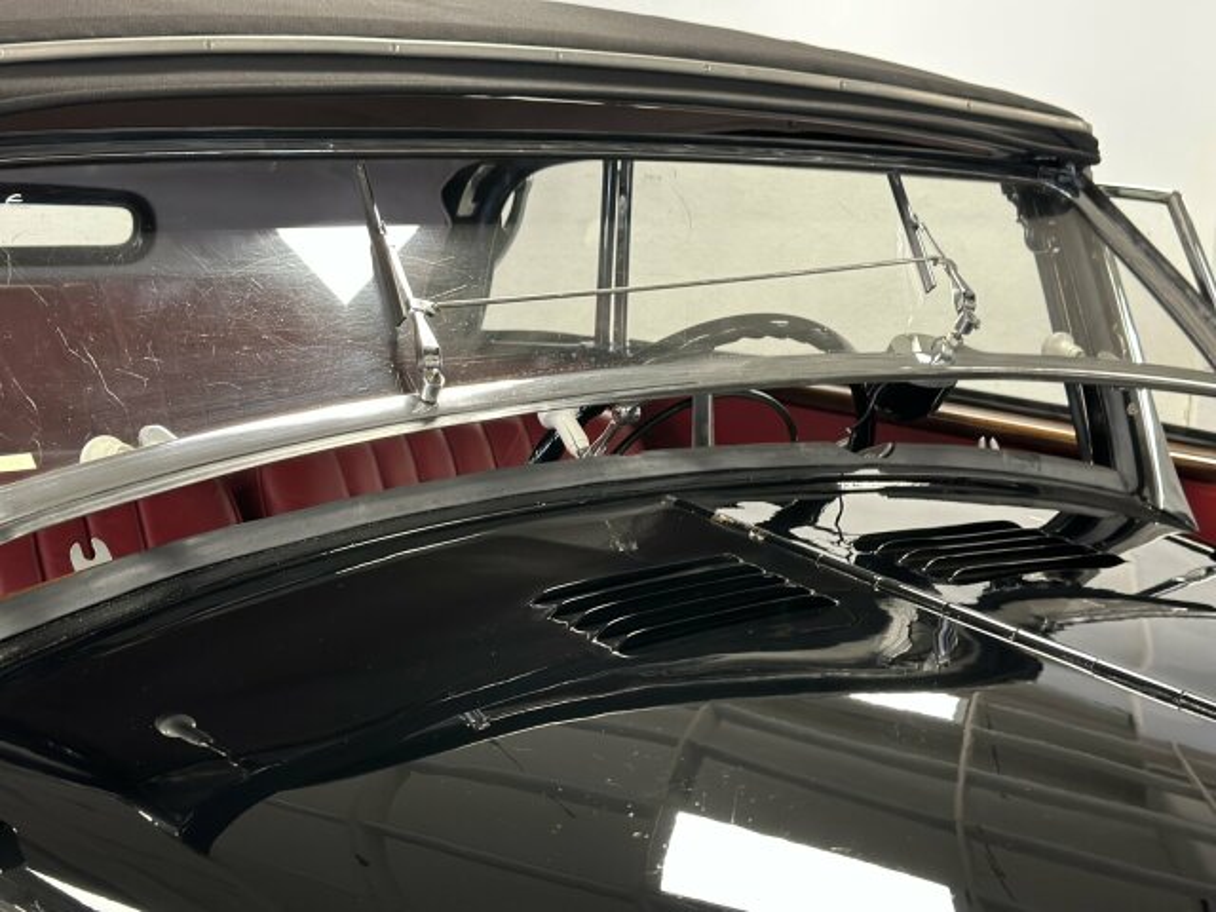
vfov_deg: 30.3
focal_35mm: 48
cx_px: 608
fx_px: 1686
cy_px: 456
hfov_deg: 39.7
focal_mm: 6.86
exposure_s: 1/49
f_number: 1.78
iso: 250
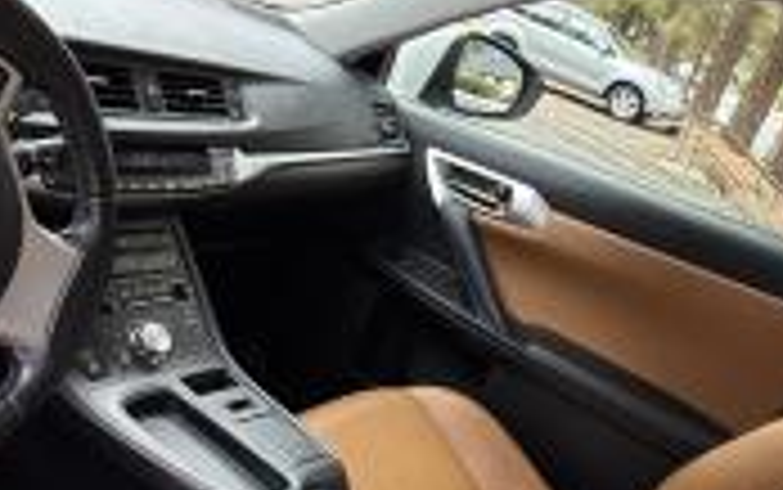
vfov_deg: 29.9
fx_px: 918
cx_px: 360
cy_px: 211
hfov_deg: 46.1
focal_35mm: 43
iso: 100
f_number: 2.2
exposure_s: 1/99
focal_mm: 2.22
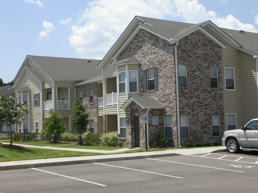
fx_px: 678
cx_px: 129
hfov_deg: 21.5
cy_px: 96
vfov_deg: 16.2
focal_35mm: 91
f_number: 6.8
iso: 100
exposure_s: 1/478
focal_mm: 18.9
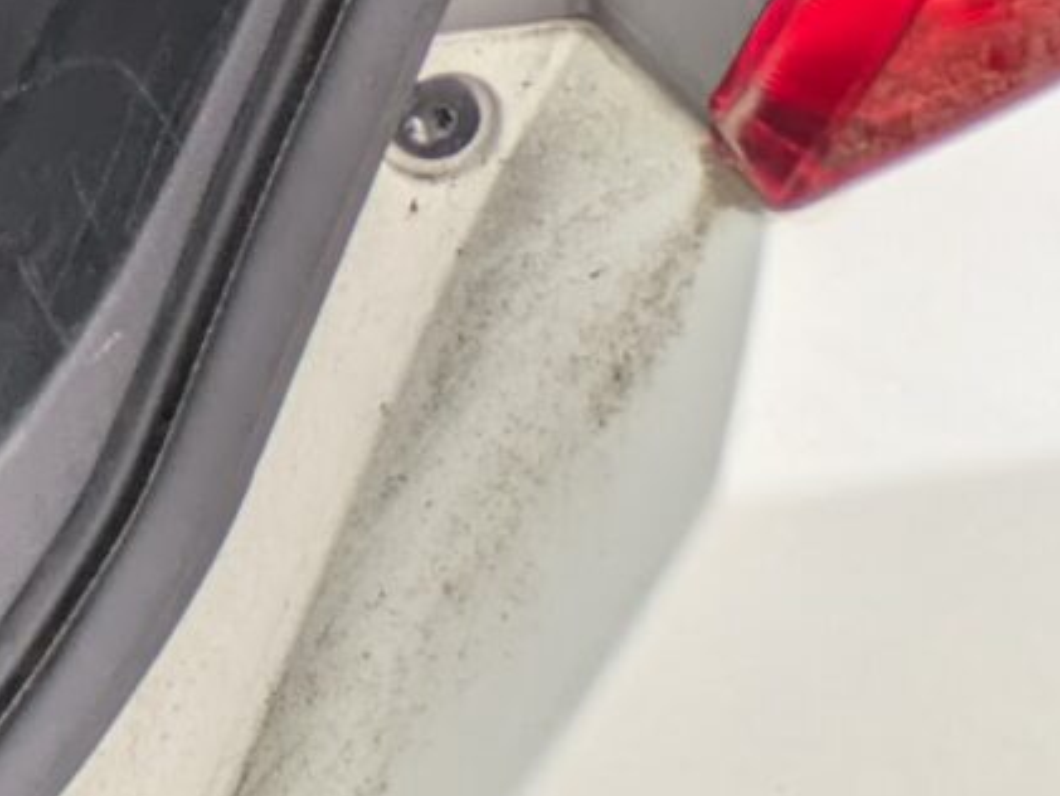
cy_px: -1136
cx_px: -2080
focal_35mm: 152
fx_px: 4656
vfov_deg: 8.8
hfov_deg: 9.9
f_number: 1.89
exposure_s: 1/335
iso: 58
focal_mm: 5.43
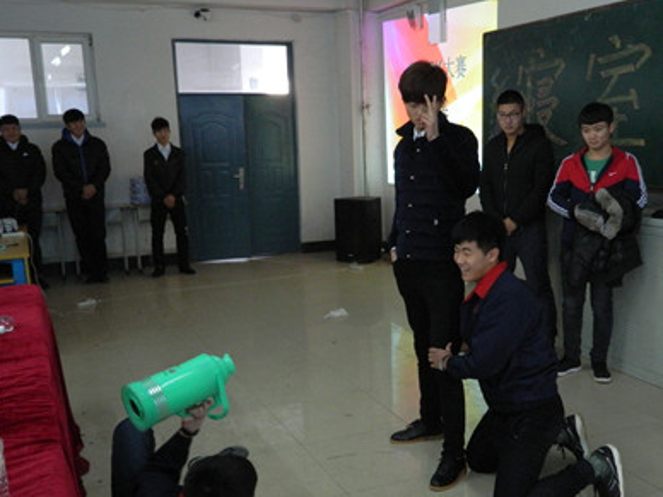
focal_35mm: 40
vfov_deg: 35.8
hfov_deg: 46.6
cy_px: 300
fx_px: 766
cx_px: 393
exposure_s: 1/25
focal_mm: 5.6
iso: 400
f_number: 3.2
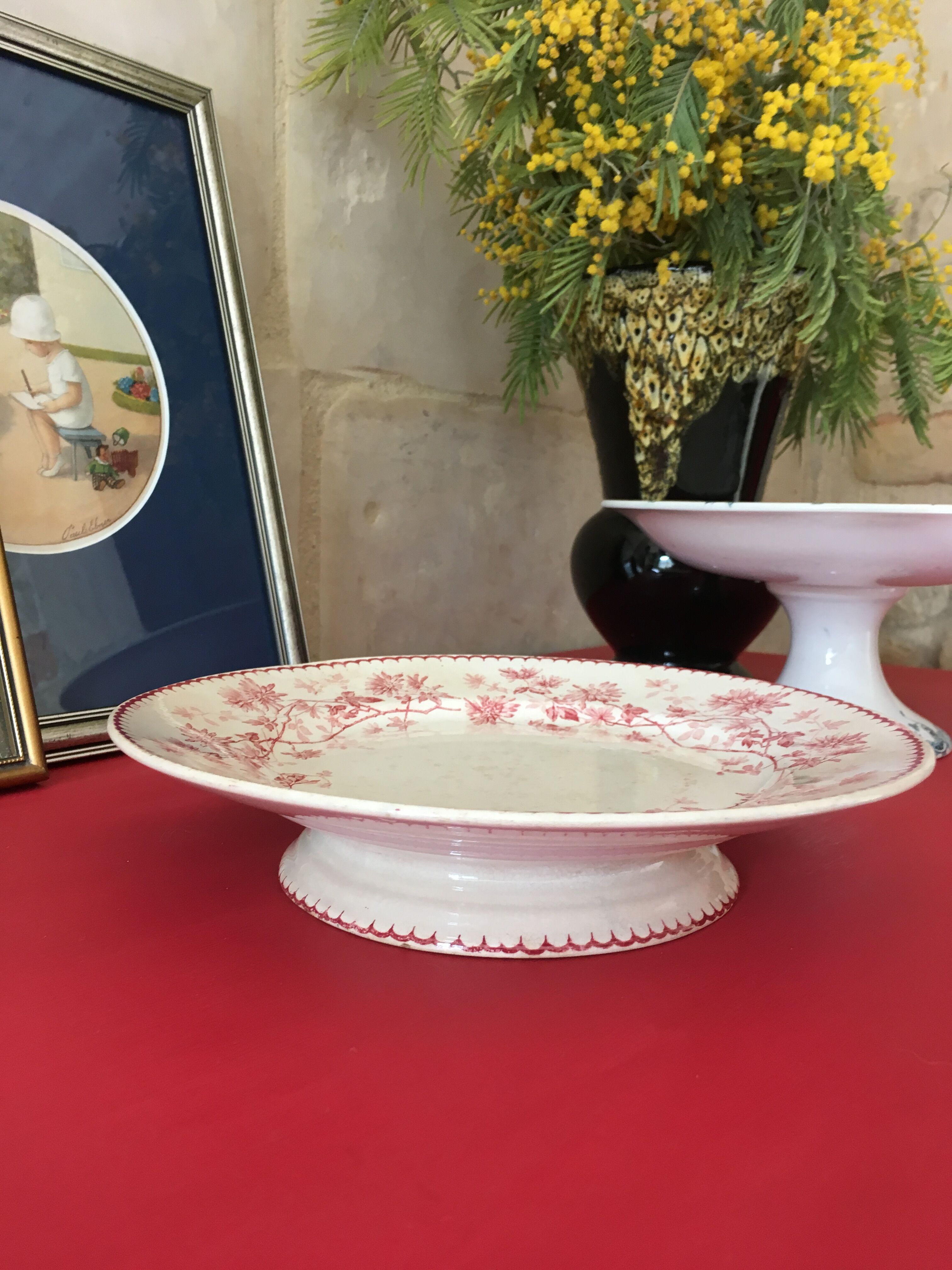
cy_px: 635
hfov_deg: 48.2
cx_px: 476
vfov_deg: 61.7
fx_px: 1063
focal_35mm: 29
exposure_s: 1/33
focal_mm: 4.15
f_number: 2.2
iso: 64
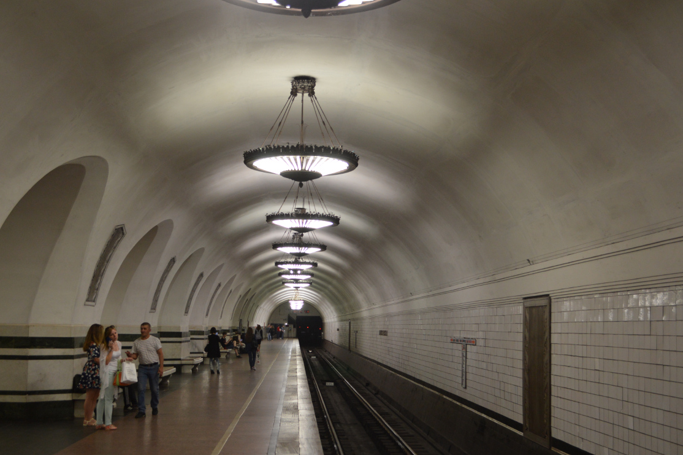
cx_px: 297
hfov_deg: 46.3
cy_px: 262
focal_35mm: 42
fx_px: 796
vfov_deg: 31.8
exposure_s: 1/60
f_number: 4
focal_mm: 24
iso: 500
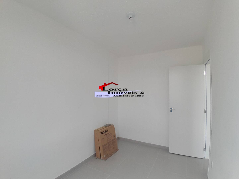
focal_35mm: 17
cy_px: 90
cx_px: 120
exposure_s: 1/60
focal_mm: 1.46
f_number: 2.2
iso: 50
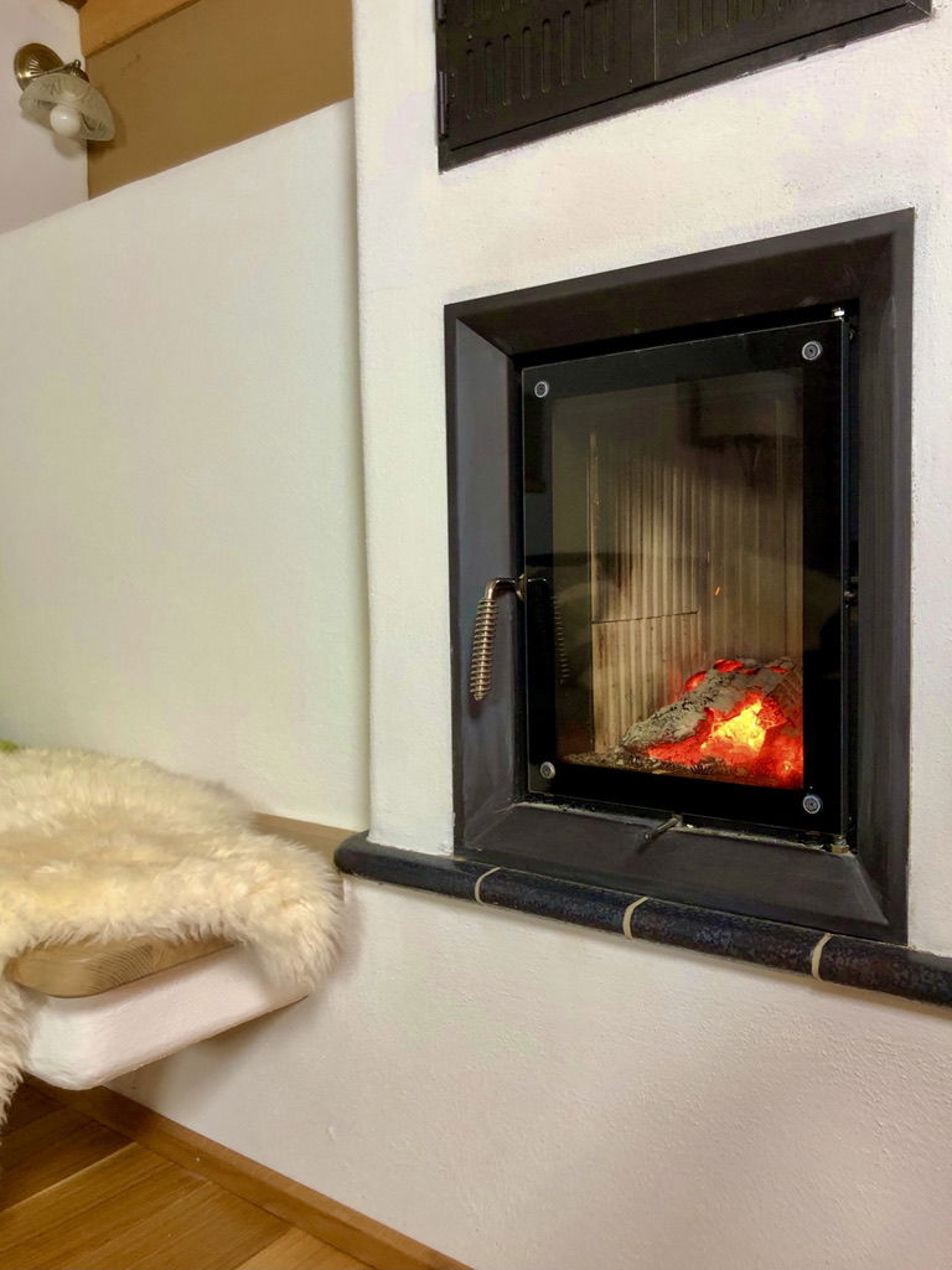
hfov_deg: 49.7
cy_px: 635
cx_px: 476
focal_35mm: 28
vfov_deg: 63.4
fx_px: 1027
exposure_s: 1/33
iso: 32
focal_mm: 3.99
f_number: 1.8
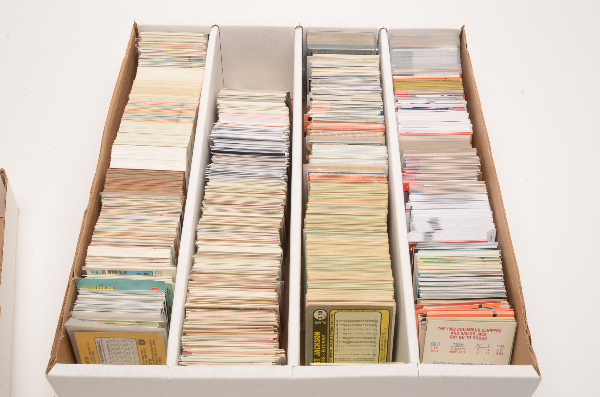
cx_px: 300
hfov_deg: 45.0
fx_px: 723
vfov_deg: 30.7
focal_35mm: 44
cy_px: 198
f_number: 29
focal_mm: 29
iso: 100
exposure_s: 1/160
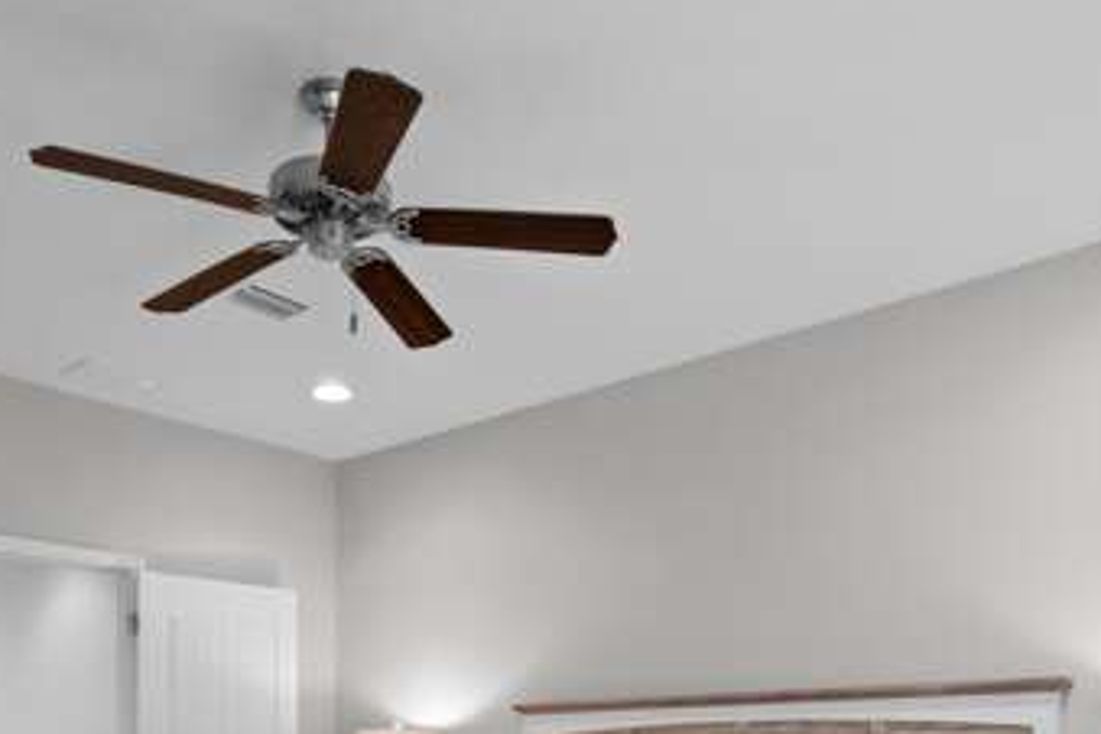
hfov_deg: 55.4
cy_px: 766
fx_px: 1040
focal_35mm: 34
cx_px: 448
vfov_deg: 34.6
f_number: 8
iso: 400
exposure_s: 1/1.67
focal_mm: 10
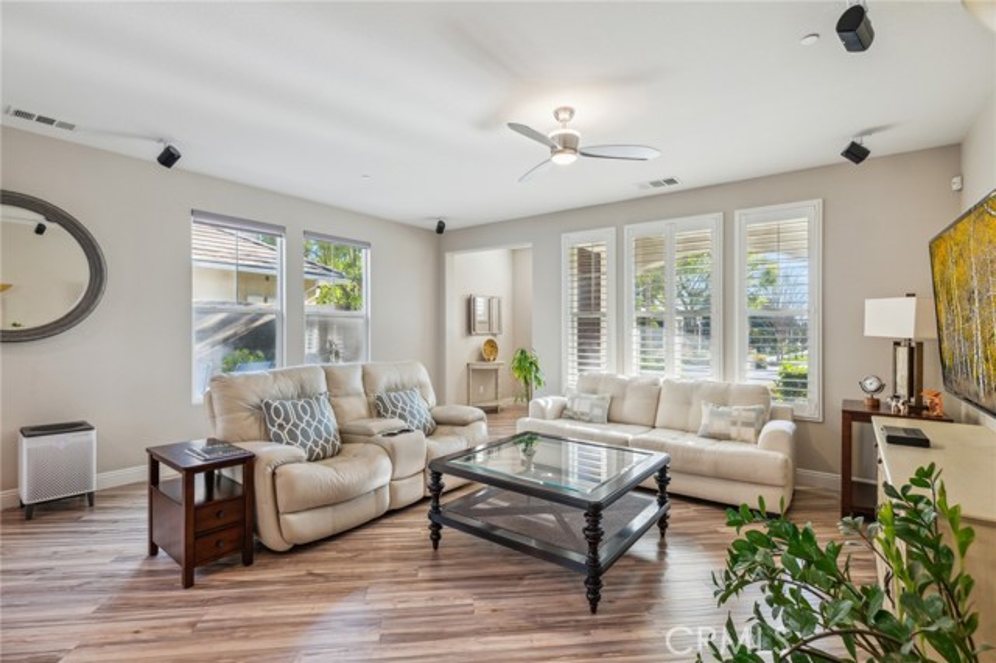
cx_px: 498
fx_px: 442
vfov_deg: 73.7
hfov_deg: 96.8
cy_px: 332
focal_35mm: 16
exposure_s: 1/20
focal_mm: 16
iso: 200
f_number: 8
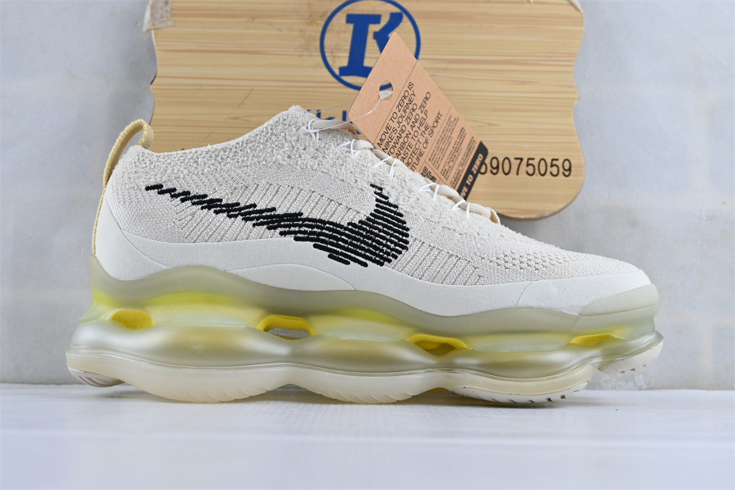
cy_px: 245
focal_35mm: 46
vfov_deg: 29.4
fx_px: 934
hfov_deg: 43.0
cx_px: 368
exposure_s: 1/50
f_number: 4.8
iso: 100
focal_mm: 30.5
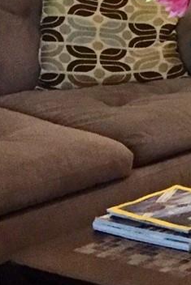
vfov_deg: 14.3
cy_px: -89
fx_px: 1089
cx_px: 647
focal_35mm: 137
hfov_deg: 8.0
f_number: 2.2
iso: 160
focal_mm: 4.15
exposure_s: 1/30
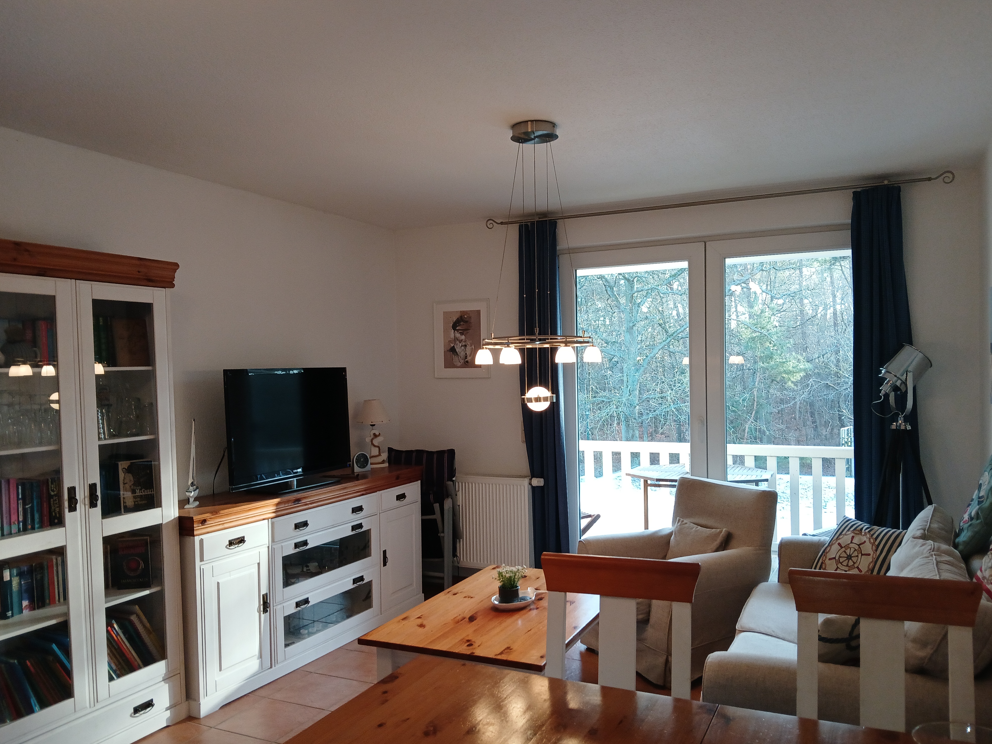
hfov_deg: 65.3
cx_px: 493
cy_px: 375
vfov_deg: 51.4
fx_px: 774
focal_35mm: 27
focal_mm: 3.98
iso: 64
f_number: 1.8
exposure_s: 1/50
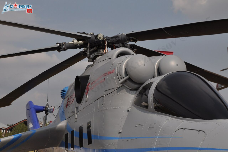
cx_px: 114
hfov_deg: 27.0
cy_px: 76
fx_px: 474
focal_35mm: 75
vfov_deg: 18.1
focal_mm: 50
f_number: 8
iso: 200
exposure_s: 1/1250
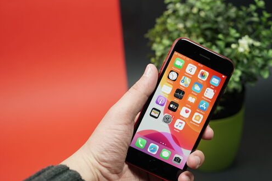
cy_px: 97
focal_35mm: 56
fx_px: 423
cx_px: 159
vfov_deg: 24.2
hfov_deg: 35.5
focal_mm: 45
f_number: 4
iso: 500
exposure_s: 1/125
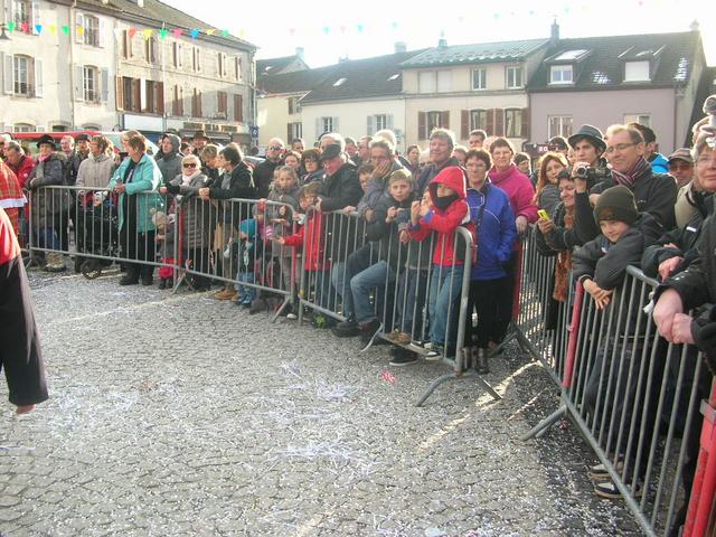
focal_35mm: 37
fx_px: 765
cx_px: 358
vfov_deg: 38.7
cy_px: 268
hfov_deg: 50.1
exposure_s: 1/146
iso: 50
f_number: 2.9
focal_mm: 6.2
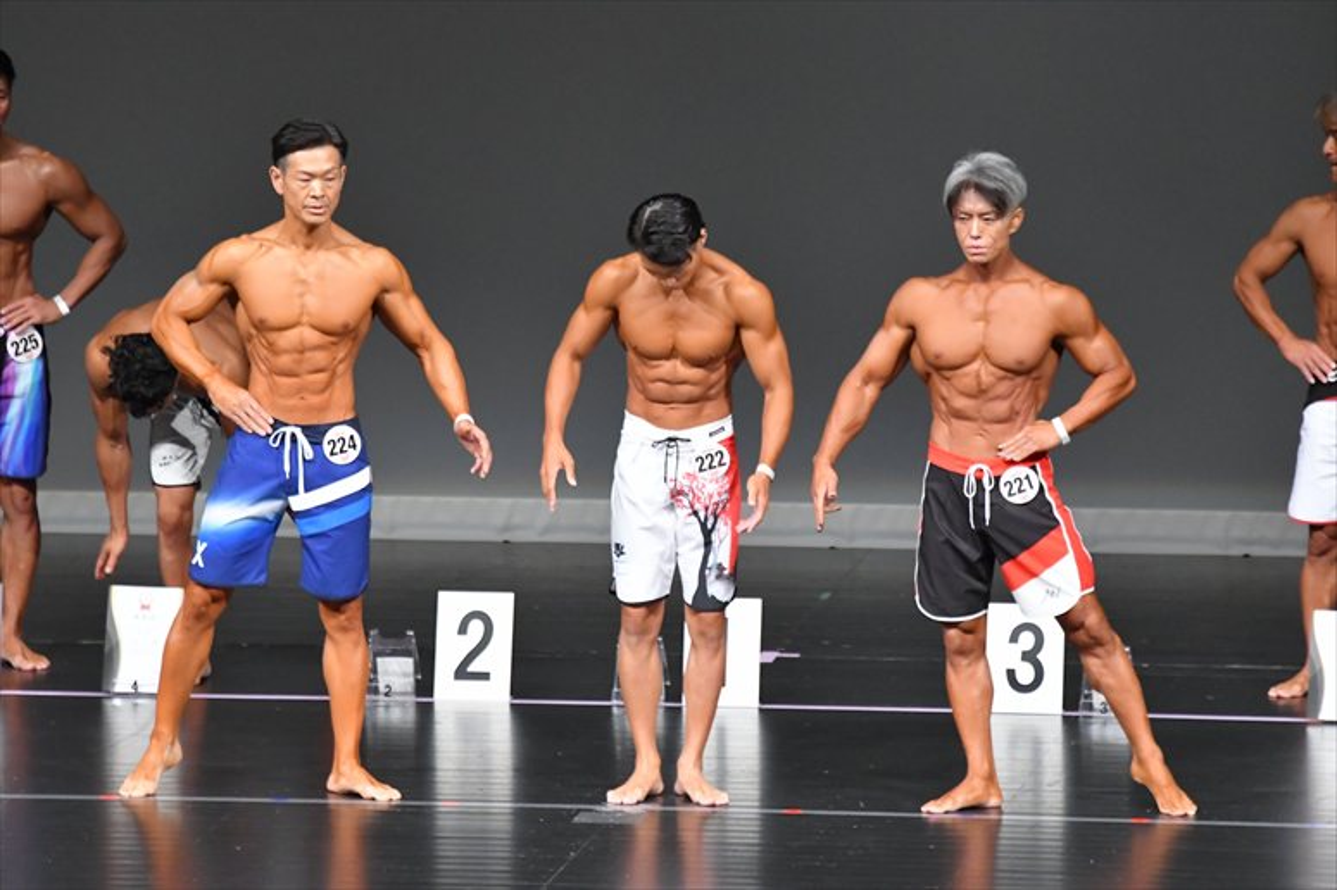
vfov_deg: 4.6
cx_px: 668
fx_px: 11136
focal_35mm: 300
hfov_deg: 6.9
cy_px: 445
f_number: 5.6
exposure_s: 1/400
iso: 5000
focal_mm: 200
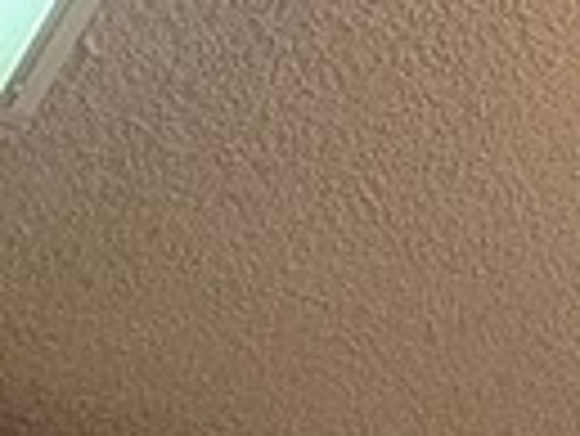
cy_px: 1286
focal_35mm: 111
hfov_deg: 15.2
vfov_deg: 10.1
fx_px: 1862
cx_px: 1066
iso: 400
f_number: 2.2
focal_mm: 2.22
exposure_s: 1/60
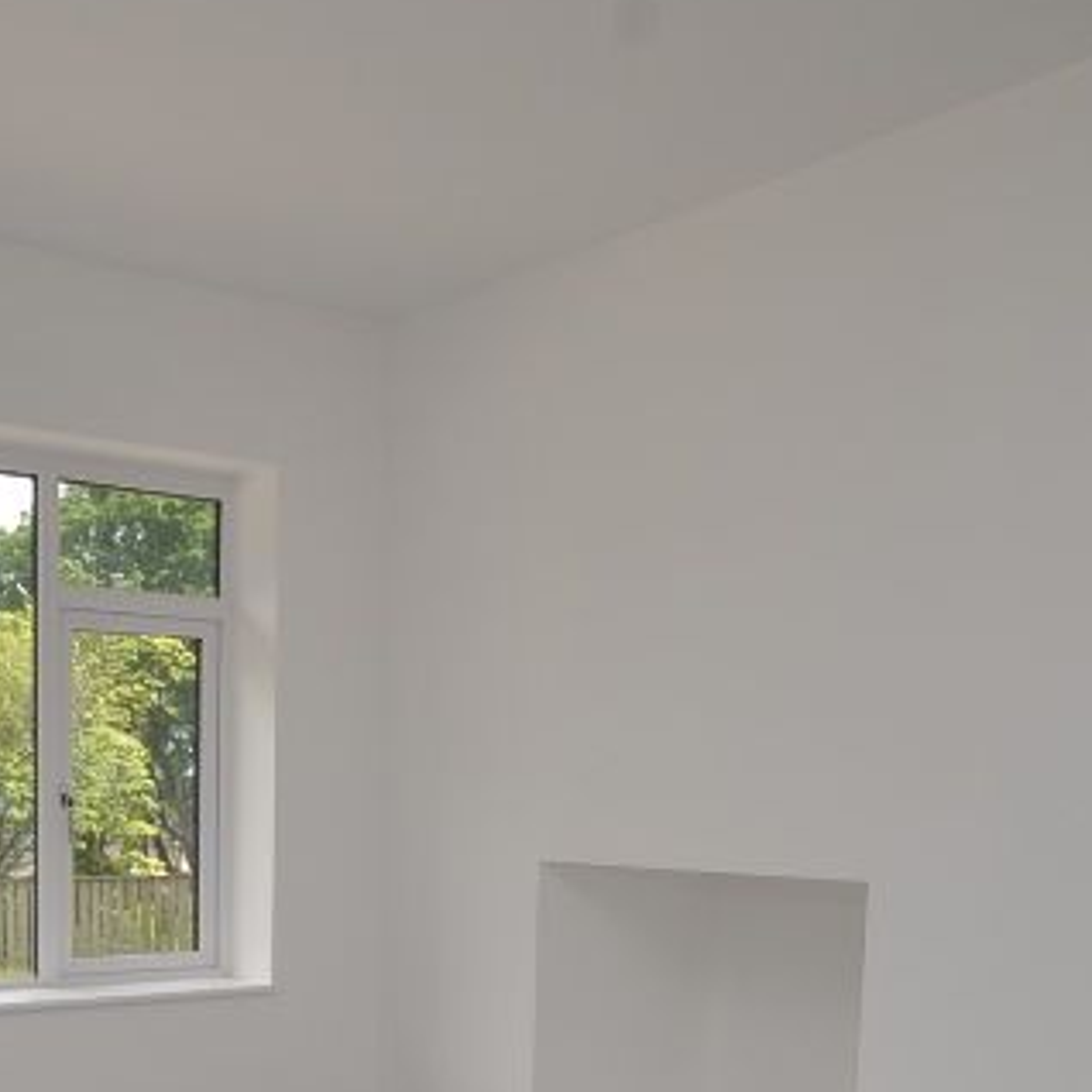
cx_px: 288
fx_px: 1463
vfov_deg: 38.5
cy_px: 956
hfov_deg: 39.9
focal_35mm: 41
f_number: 5.6
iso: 110
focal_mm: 10
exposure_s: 1/125
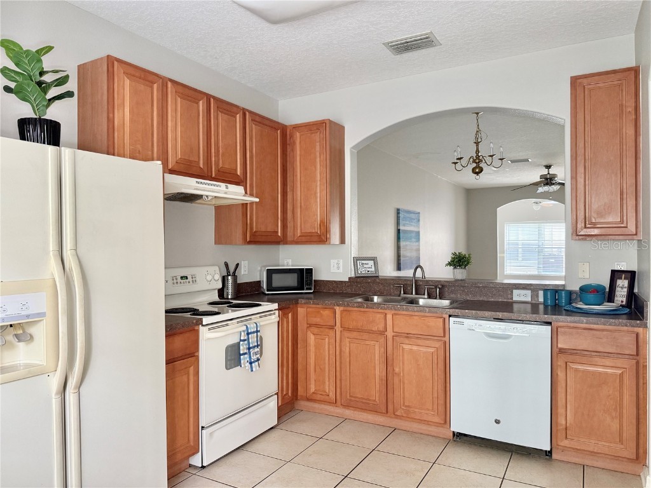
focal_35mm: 24
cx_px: 326
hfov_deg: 71.6
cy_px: 244
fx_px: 451
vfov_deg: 56.8
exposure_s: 1/60
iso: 250
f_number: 1.78
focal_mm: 6.76
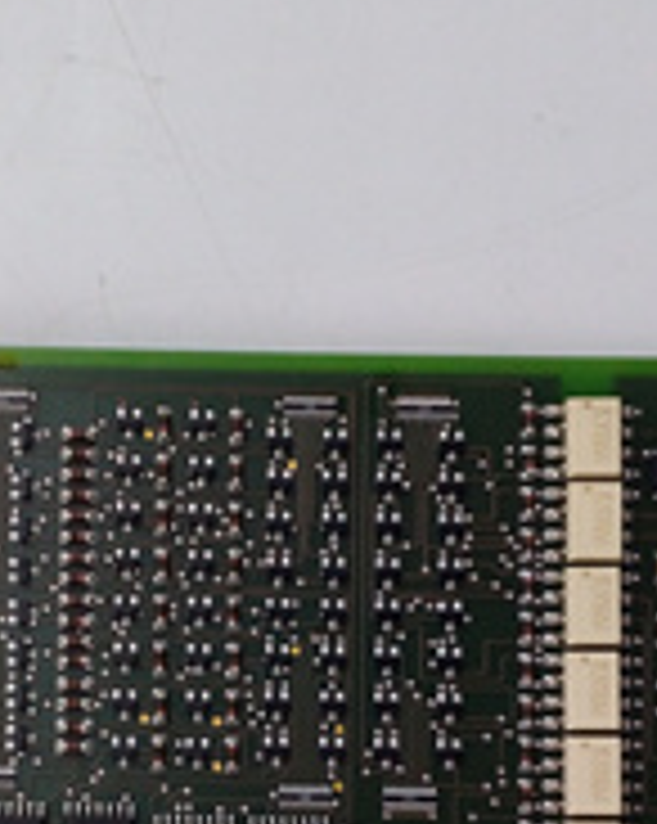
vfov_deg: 25.8
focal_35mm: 72
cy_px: 700
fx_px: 1753
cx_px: 212
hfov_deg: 21.1
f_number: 2
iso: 238
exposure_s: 1/33
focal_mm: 3.79
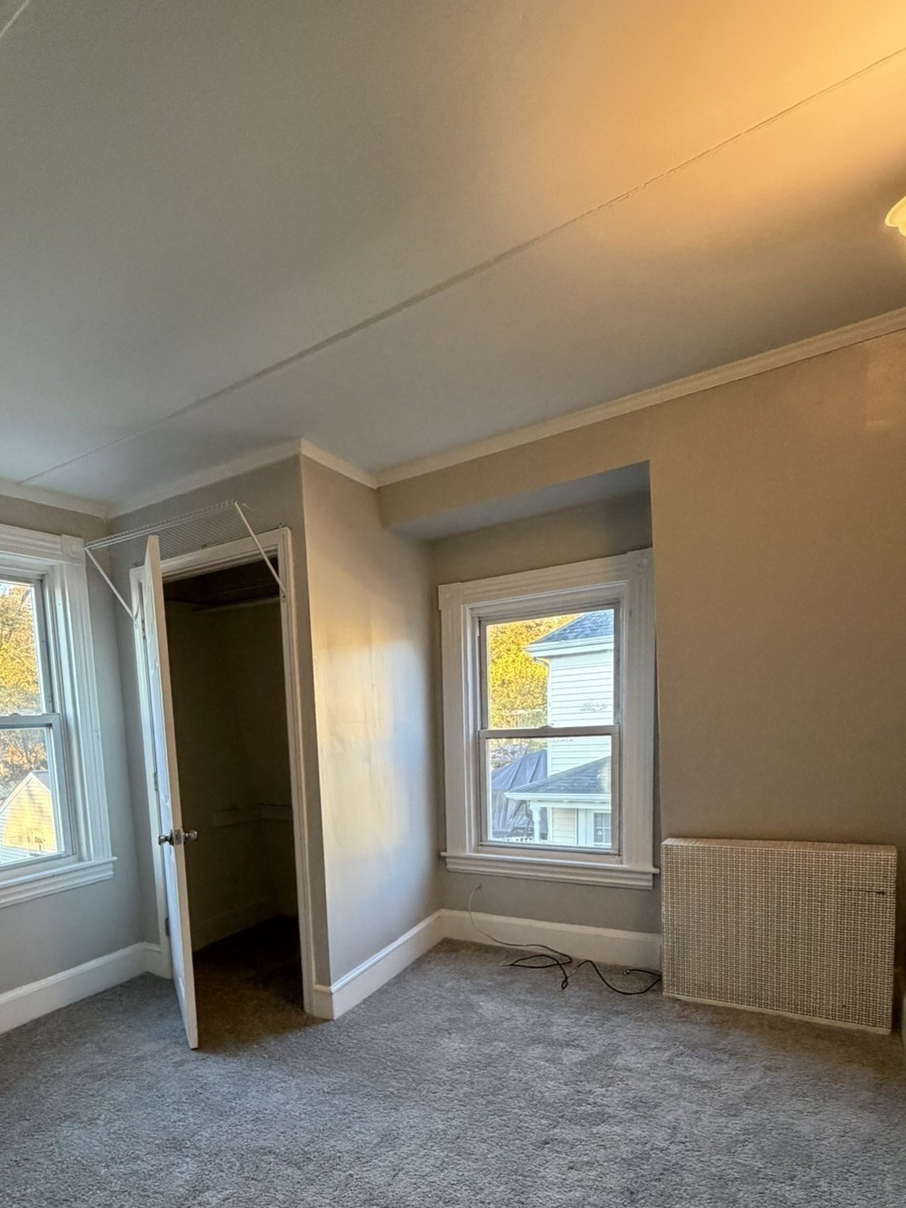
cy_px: 814
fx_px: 698
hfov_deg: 63.5
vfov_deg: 78.9
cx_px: 270
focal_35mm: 20
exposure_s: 1/60
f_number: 2.2
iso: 400
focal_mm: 2.22
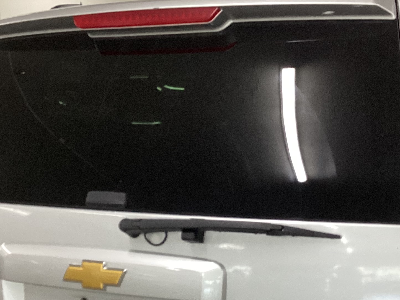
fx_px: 809
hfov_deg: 27.7
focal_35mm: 70
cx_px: 257
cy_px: 255
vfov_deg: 20.7
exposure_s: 1/60
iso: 250
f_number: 2.4
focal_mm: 3.3
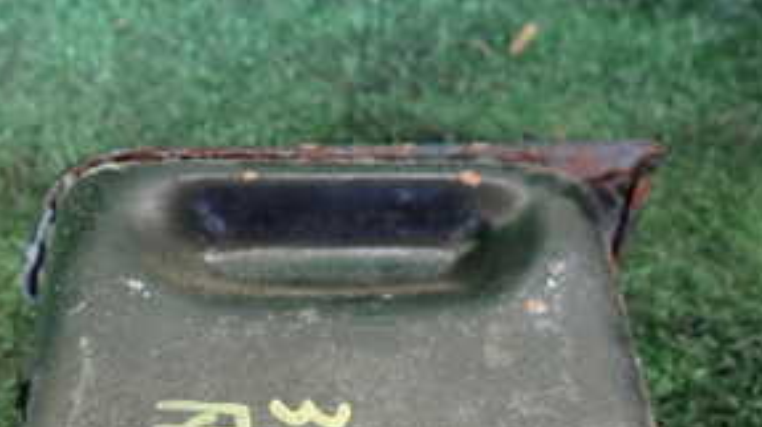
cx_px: 343
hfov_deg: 36.6
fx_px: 1151
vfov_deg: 19.6
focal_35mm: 57
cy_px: 530
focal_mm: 4.5
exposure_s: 1/60
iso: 100
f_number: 2
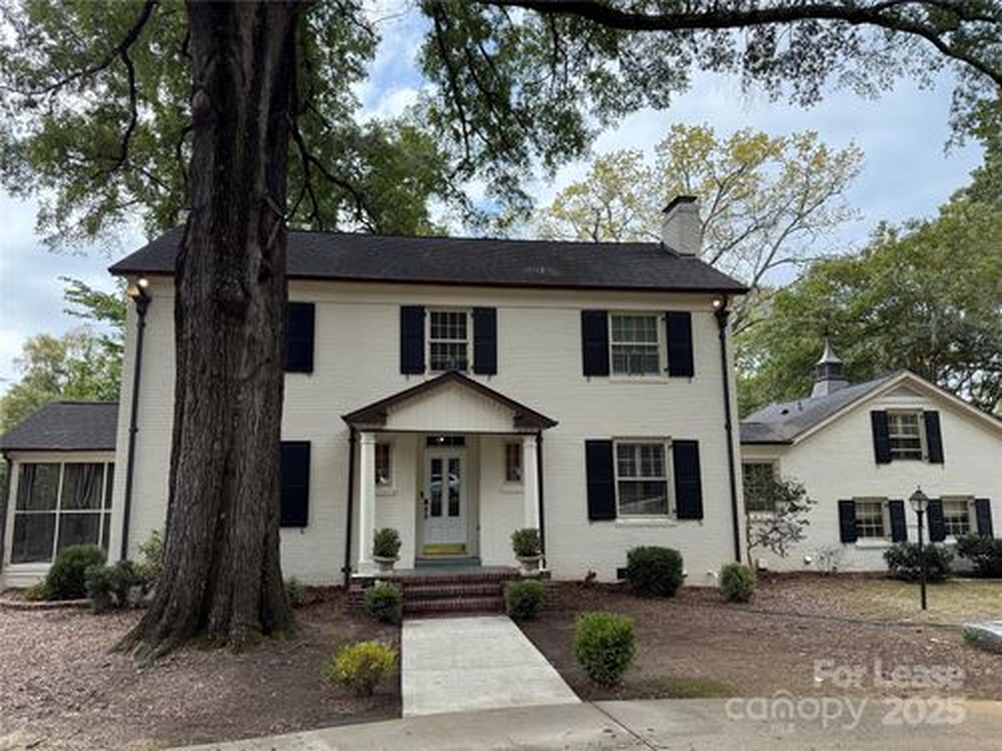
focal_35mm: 24
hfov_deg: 71.6
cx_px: 501
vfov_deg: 56.8
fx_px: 695
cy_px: 376
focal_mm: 6.76
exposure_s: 1/1901
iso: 100
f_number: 1.78
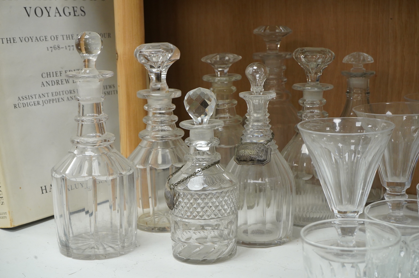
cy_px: 139
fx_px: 698
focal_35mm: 60
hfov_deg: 33.4
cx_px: 210
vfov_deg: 22.6
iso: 2500
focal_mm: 60
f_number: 10
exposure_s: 1/80
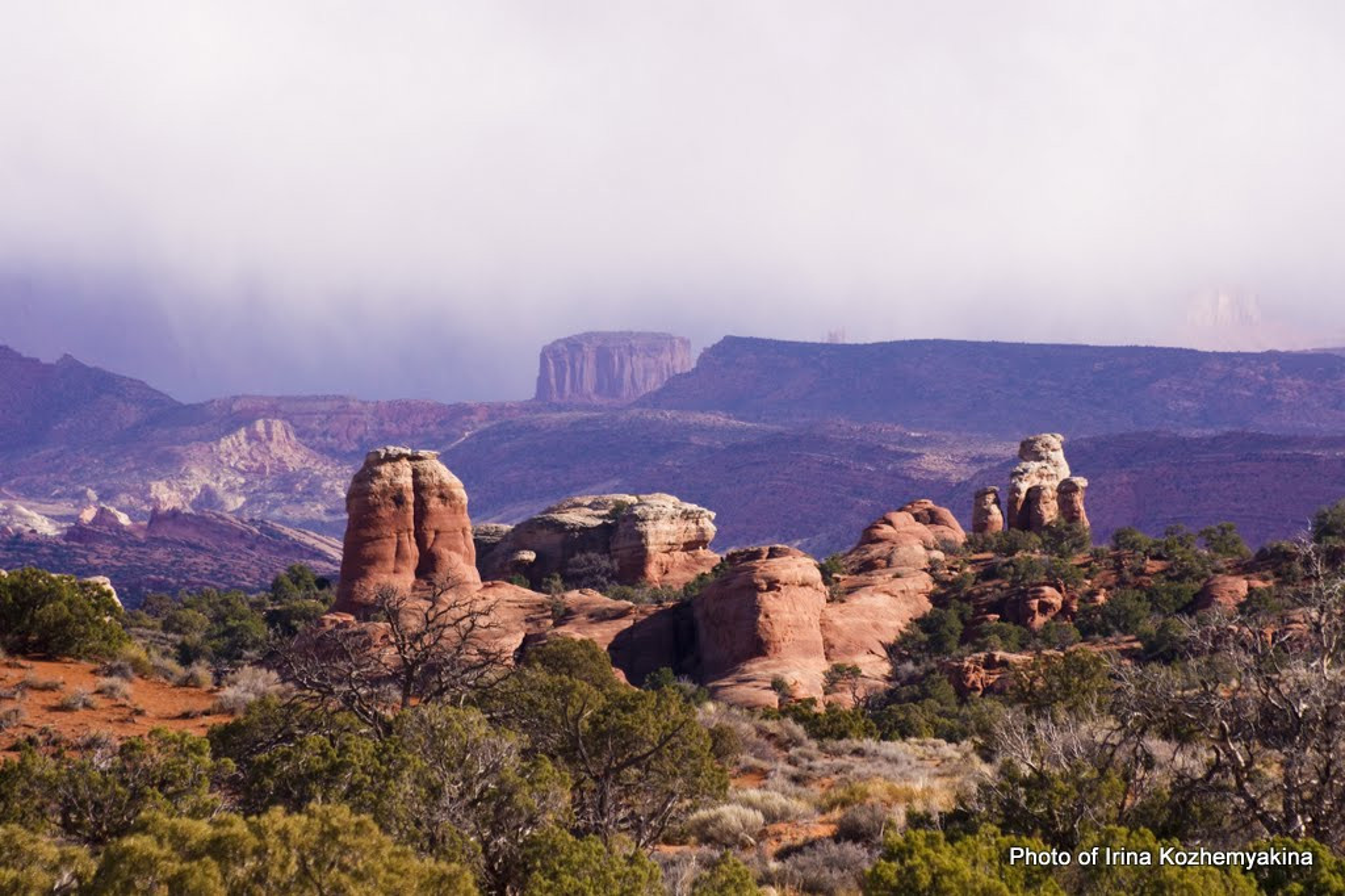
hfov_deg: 9.8
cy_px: 448
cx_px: 672
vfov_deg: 6.5
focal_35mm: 210
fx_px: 7843
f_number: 8
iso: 200
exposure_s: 1/400
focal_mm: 140
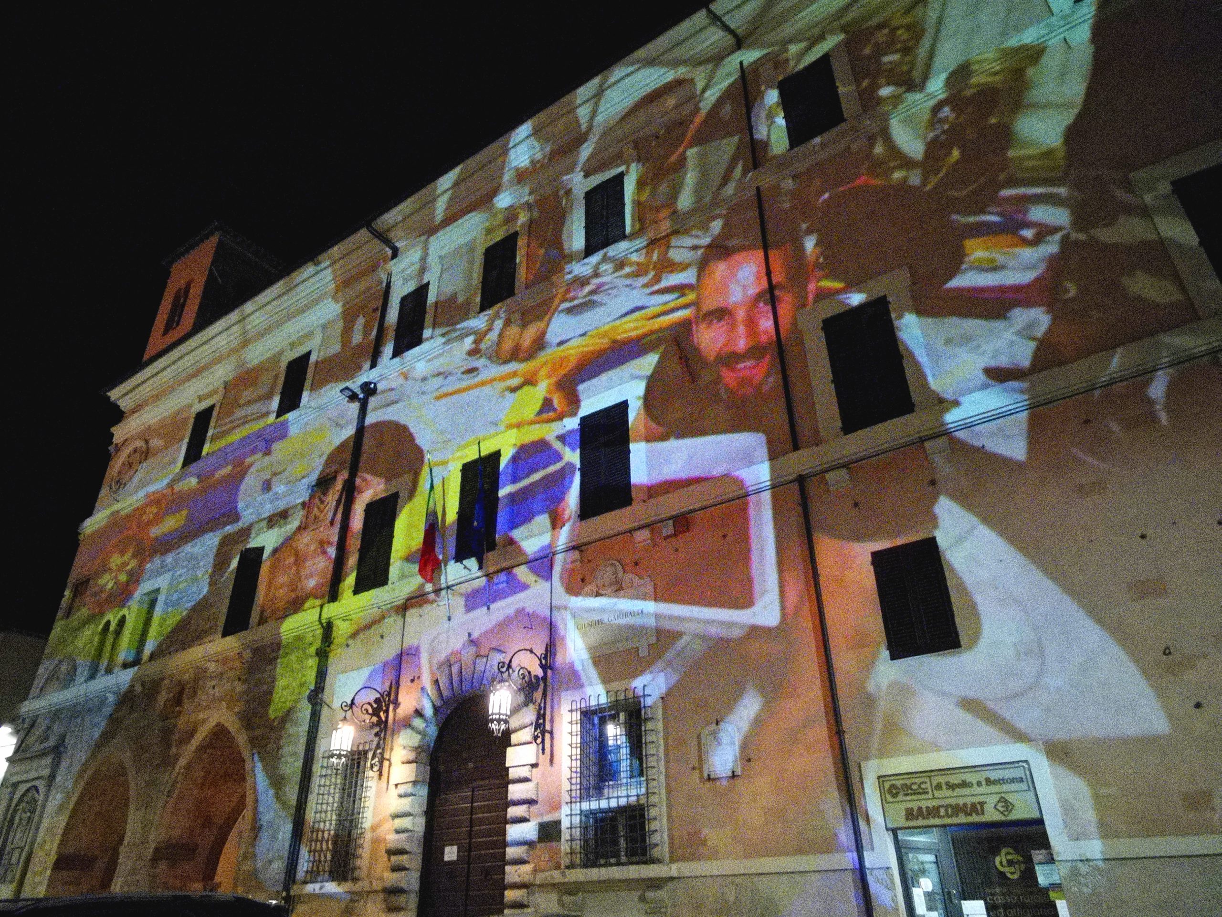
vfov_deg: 58.9
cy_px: 458
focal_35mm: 23
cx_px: 611
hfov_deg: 73.9
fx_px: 812
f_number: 2.2
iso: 1250
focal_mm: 2.35
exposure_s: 1/2.5
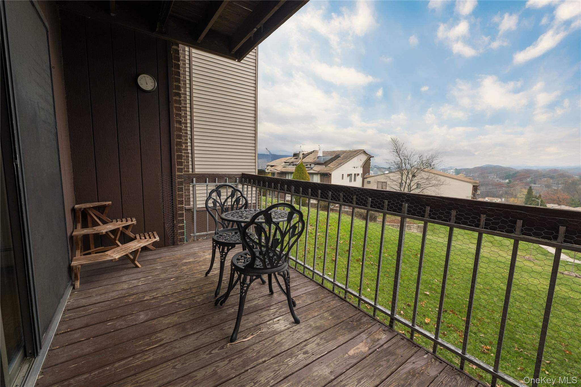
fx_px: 226
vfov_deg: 81.2
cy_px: 194
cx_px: 290
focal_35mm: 14
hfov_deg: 104.3
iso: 200
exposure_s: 1/160
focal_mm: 14
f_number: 5.6
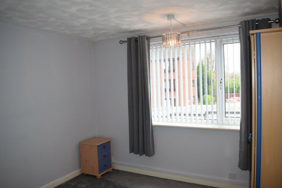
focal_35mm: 27
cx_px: 141
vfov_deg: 47.9
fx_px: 212
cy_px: 94
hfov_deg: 67.4
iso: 720
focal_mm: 18
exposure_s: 1/125
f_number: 5.6
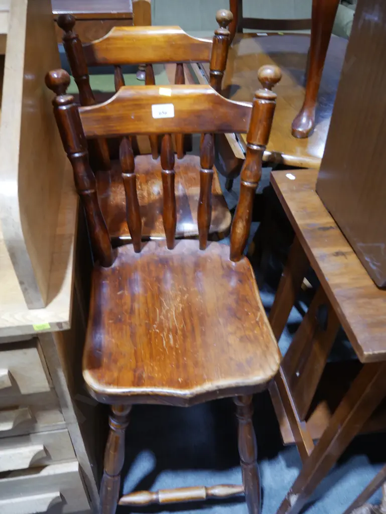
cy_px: 257
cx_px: 193
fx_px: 416
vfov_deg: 63.4
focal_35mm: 28
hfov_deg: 49.8
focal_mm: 14
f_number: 3.5
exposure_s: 1/60
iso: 800
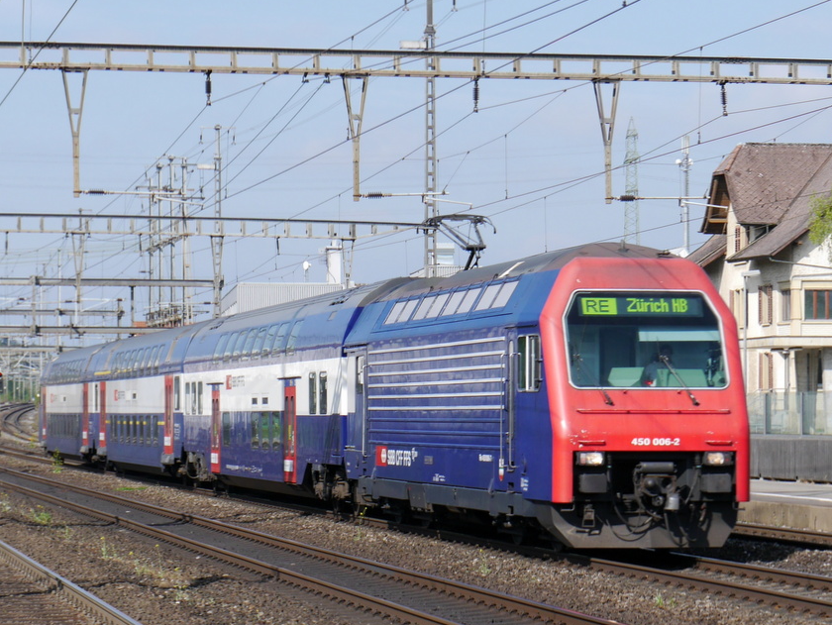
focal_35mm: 100
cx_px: 431
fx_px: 2405
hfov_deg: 19.6
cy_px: 367
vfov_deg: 14.8
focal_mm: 42
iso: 160
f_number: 8
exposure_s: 1/320
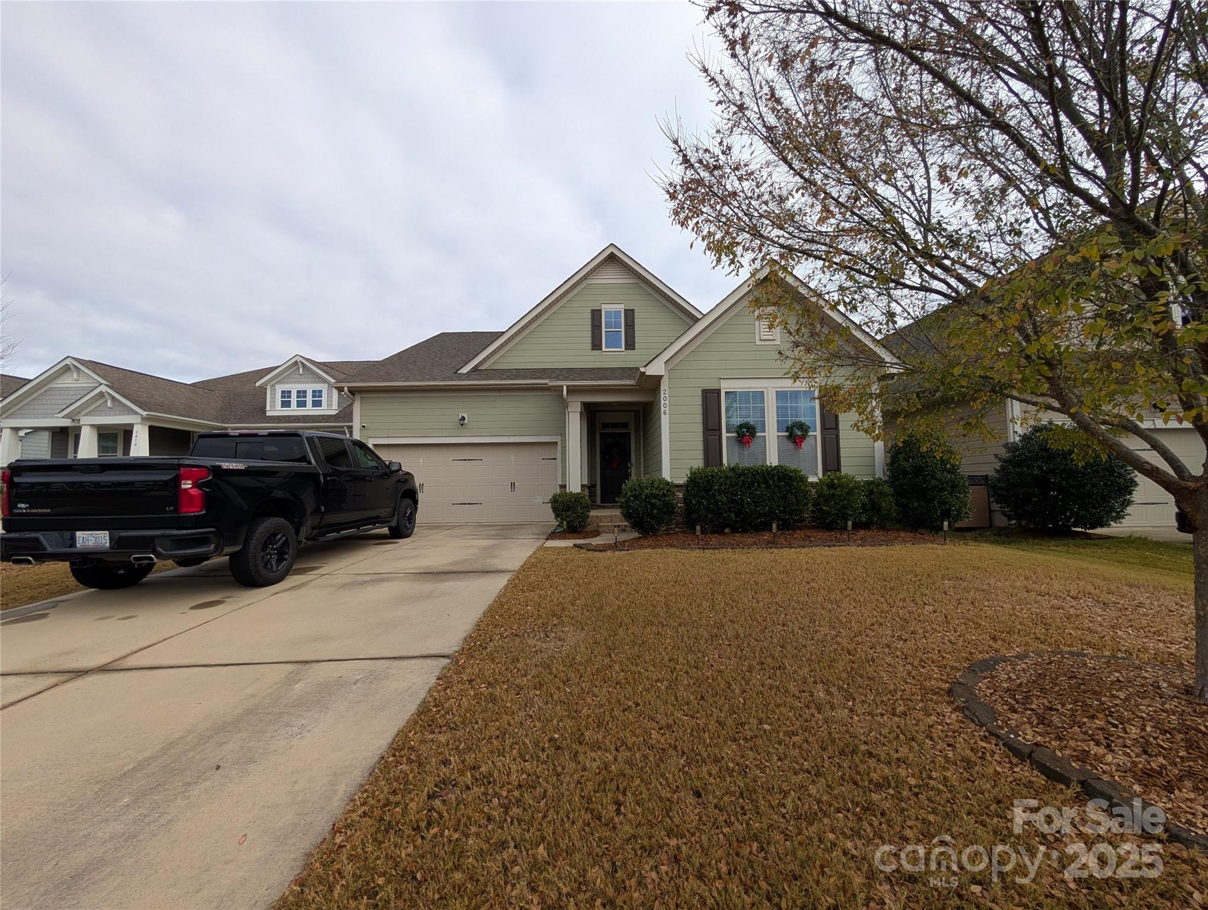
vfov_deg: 94.6
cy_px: 455
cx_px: 604
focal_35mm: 12
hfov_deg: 110.5
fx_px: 419
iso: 53
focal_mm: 2.02
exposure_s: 1/1464
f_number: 1.7
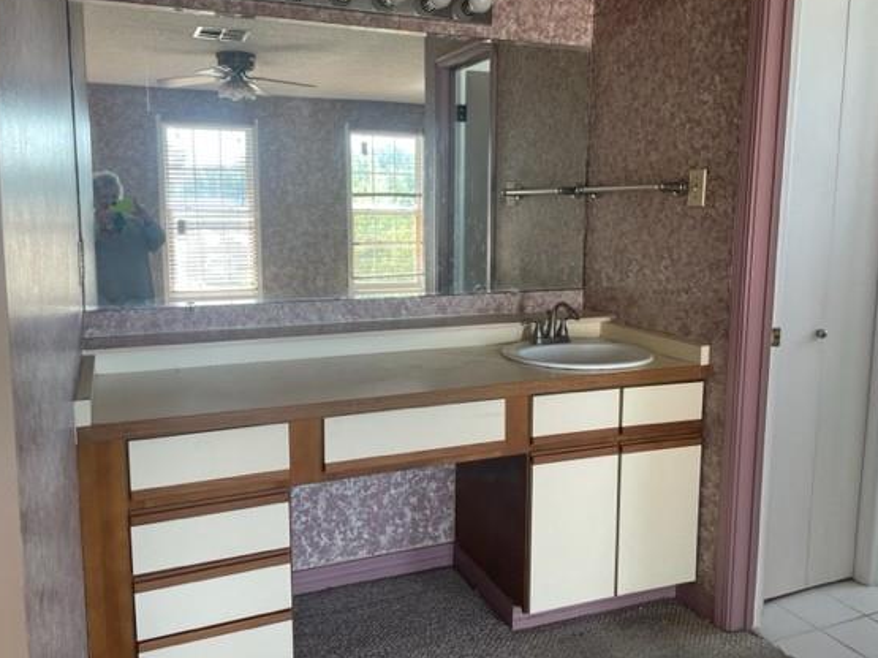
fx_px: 761
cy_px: 305
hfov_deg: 60.0
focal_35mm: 30
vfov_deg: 46.7
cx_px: 435
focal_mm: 4.2
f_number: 1.6
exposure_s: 1/121
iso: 80
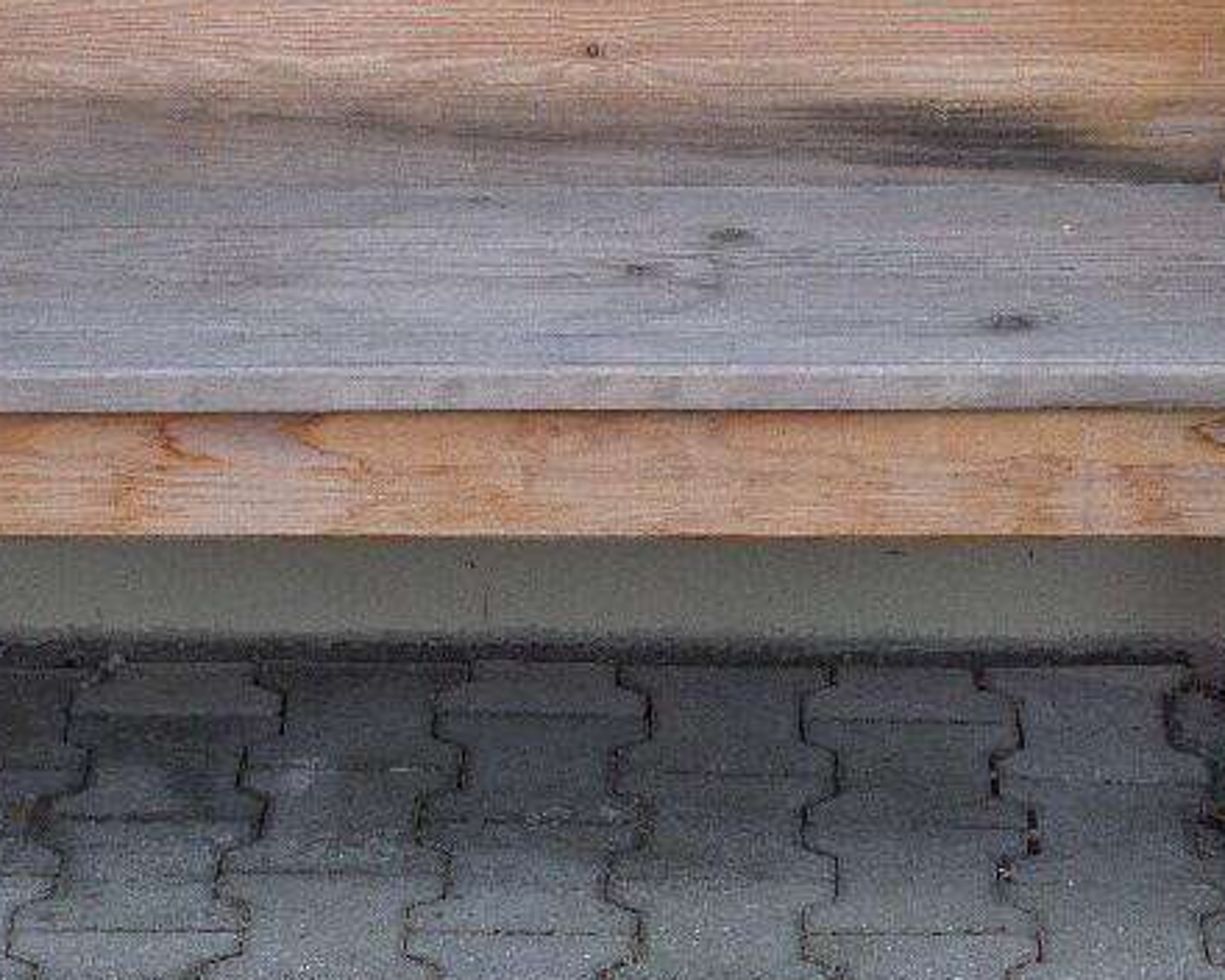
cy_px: 301
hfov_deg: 11.6
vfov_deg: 9.3
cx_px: 412
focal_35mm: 166
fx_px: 6018
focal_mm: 11.9
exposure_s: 1/250
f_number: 4.2
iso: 80
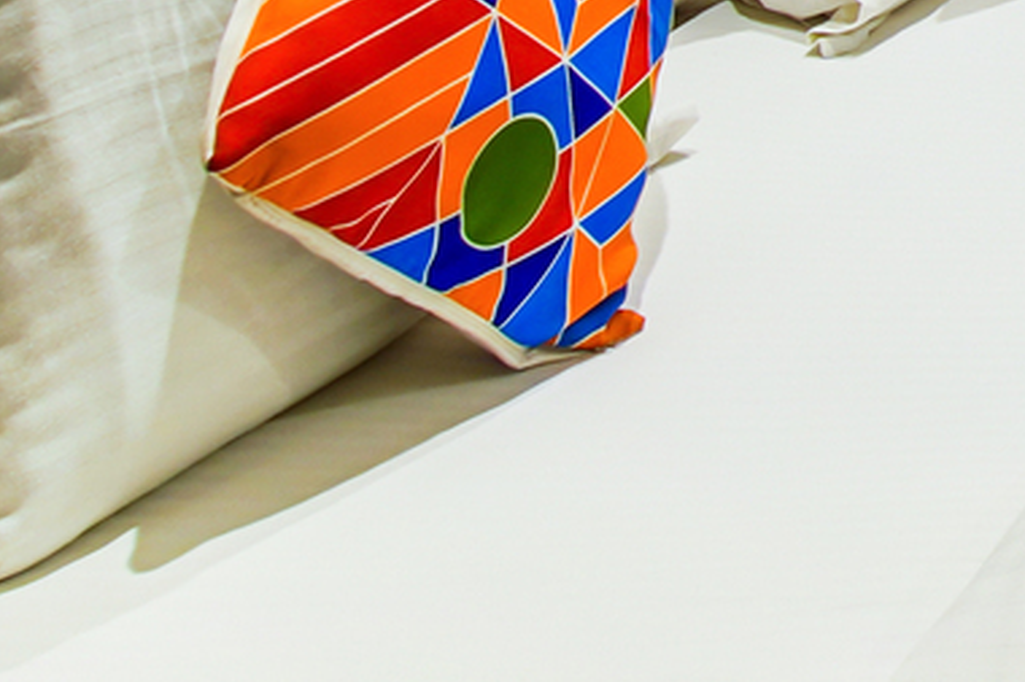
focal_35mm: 79
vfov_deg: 15.2
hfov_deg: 19.1
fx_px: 2248
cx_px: 1875
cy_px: -497
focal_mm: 10
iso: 100
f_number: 10
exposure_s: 1.6
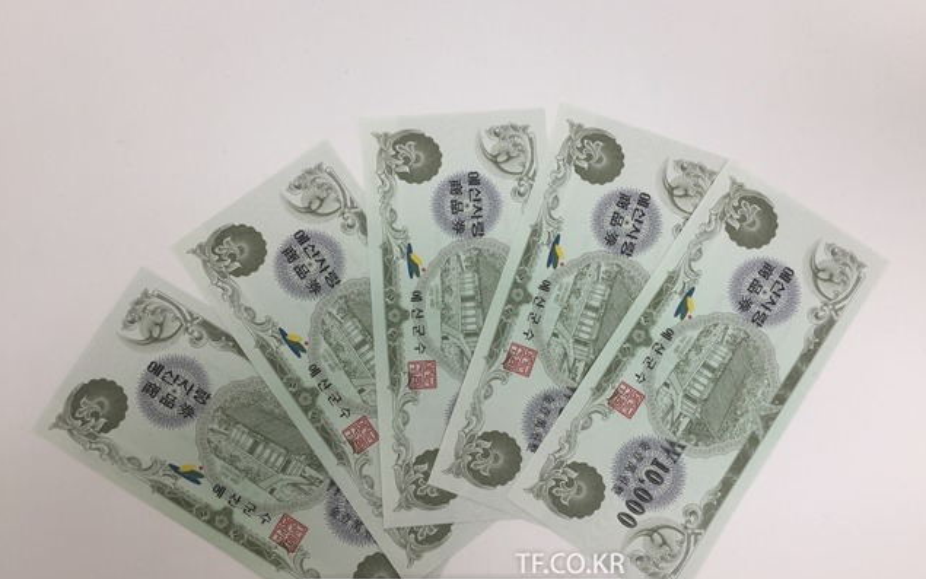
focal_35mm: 31
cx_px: 464
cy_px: 314
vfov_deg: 40.6
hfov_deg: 61.2
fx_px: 782
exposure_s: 1/60
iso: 32
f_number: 2.2
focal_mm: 4.15
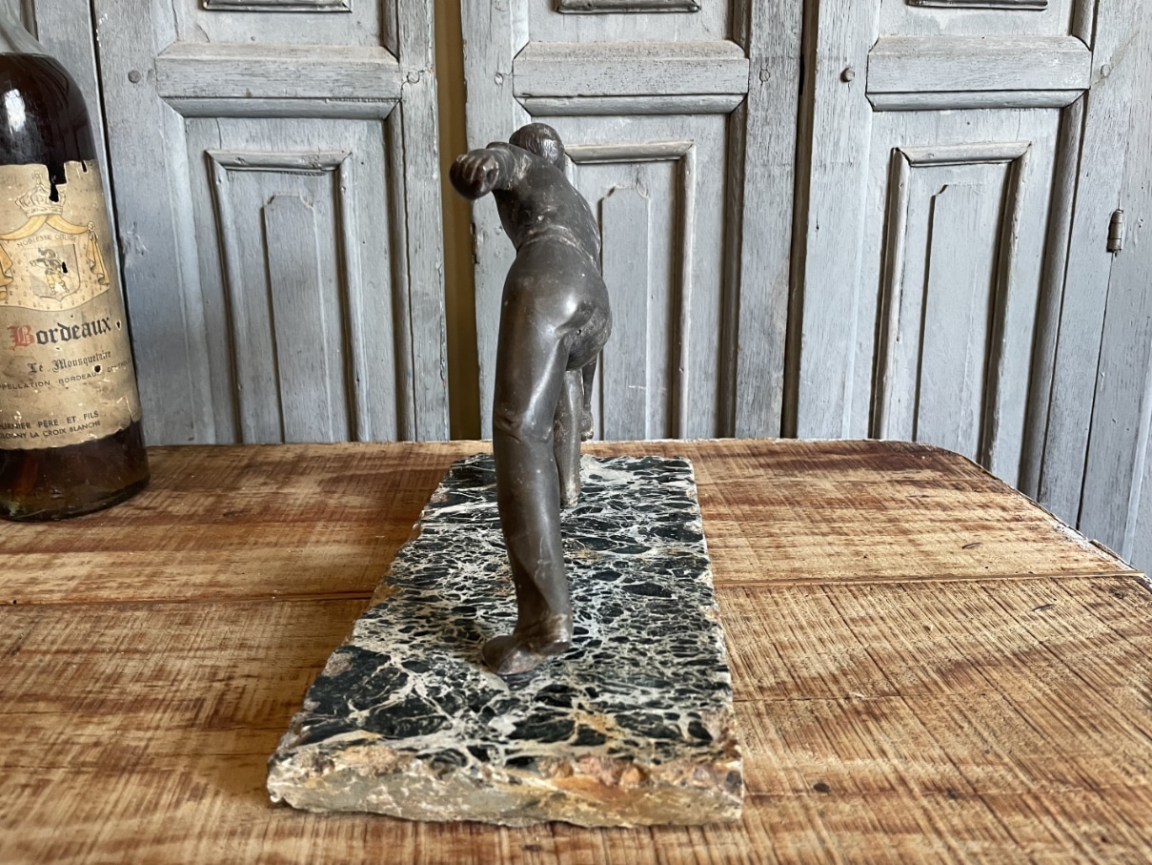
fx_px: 865
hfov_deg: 67.3
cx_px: 576
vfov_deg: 53.1
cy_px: 432
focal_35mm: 26
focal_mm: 4.2
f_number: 1.6
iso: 200
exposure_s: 1/50
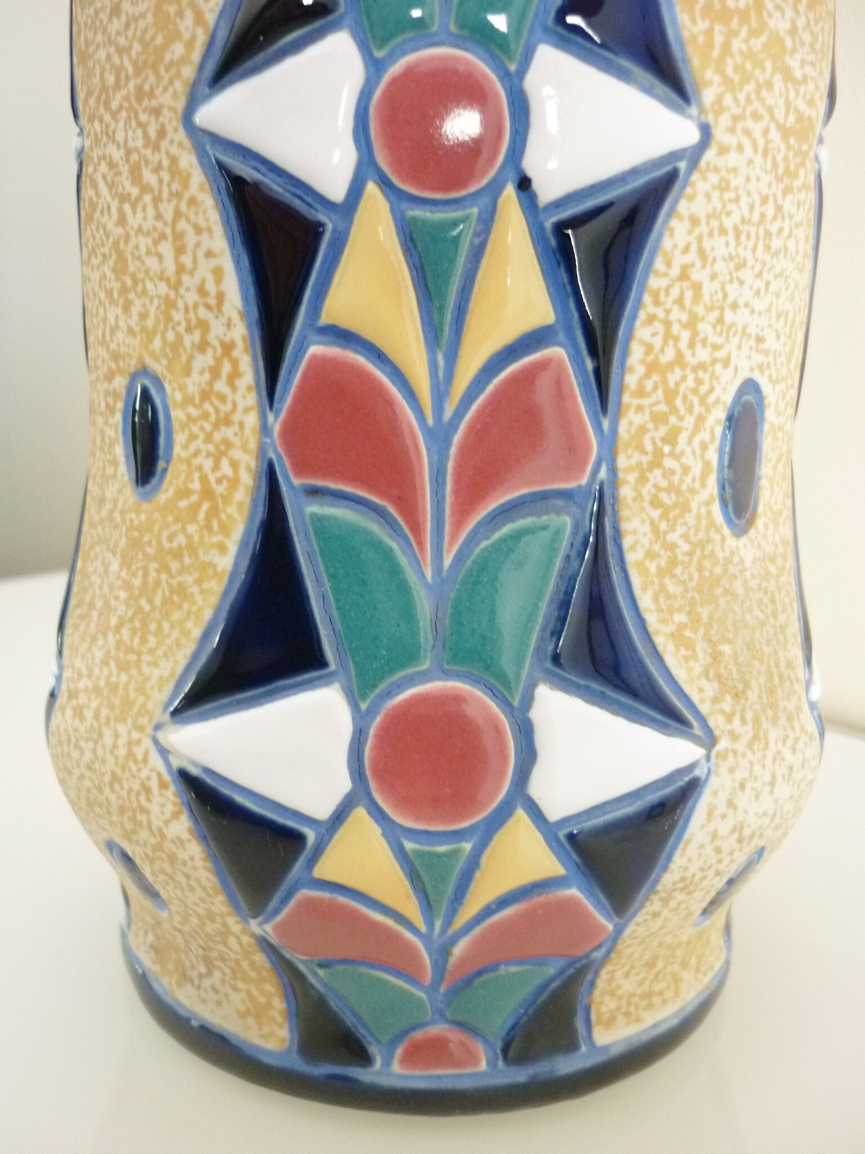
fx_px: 1099
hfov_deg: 42.9
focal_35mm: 33
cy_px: 577
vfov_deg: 55.4
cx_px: 432
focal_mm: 5.5
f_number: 2.8
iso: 320
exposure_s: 1/30
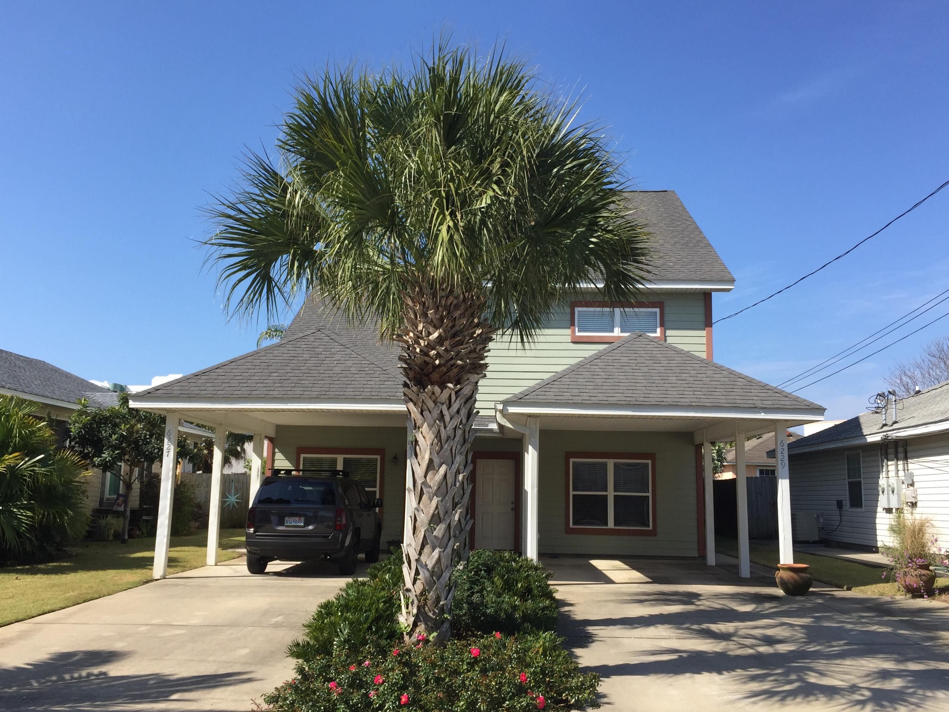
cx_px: 474
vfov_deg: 45.4
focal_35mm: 31
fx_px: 850
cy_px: 367
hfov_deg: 58.3
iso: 32
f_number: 2.2
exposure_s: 1/1522
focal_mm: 4.15
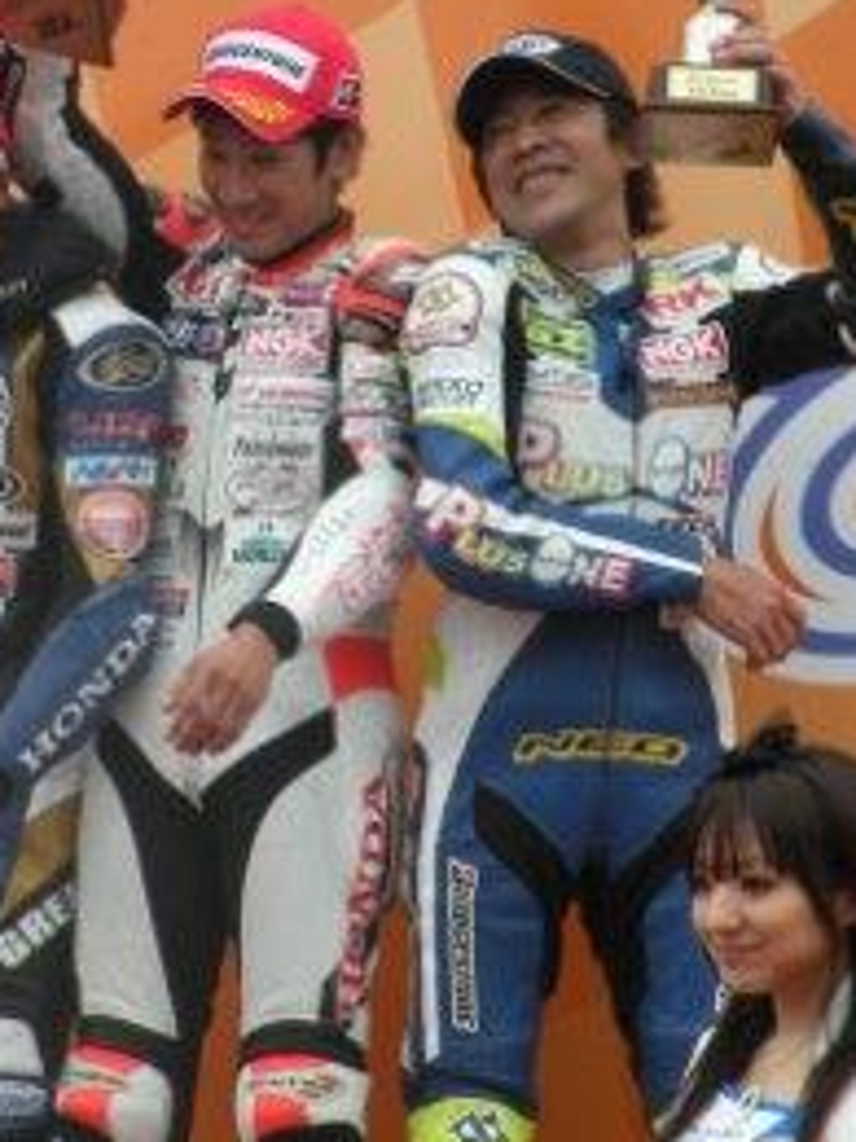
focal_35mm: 293
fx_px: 9661
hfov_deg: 5.1
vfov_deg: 6.8
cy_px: 580
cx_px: 228
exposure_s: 1/64.1
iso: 139
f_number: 4.5
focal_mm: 30.1
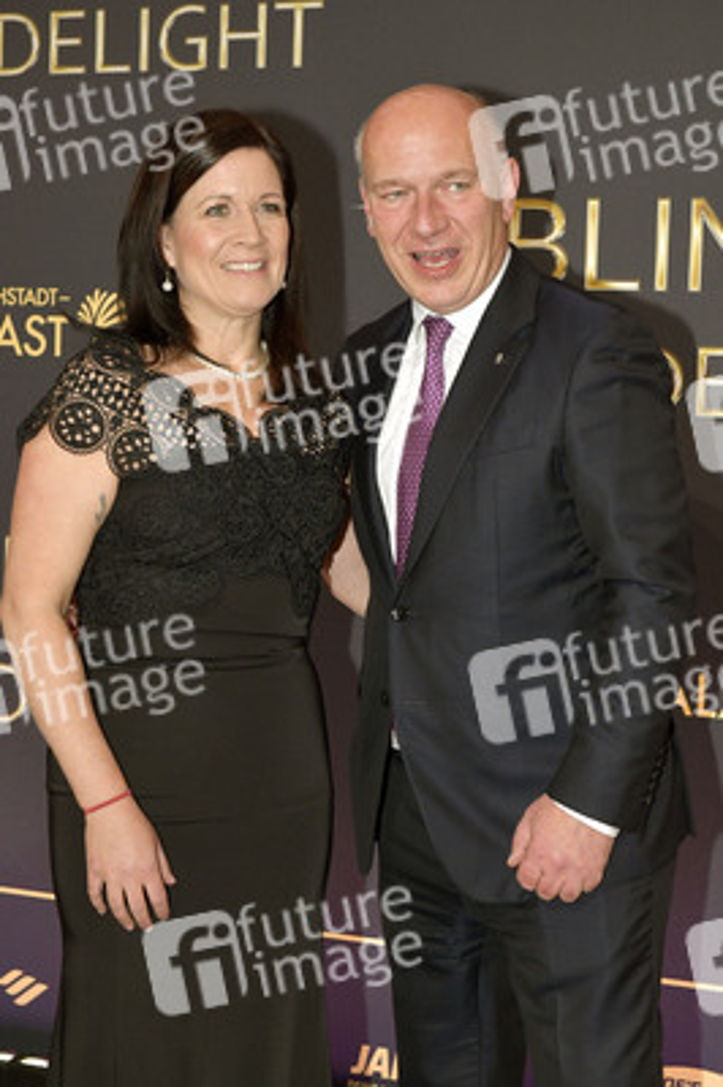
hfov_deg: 22.6
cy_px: 544
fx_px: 1810
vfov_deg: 33.4
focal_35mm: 60
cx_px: 362
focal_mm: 60
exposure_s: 1/250
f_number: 6.3
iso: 1250
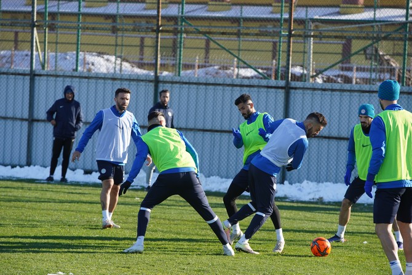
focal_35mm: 170
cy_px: 138
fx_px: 1946
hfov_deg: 12.1
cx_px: 206
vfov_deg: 8.1
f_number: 5.6
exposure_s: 1/640
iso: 320
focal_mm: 170
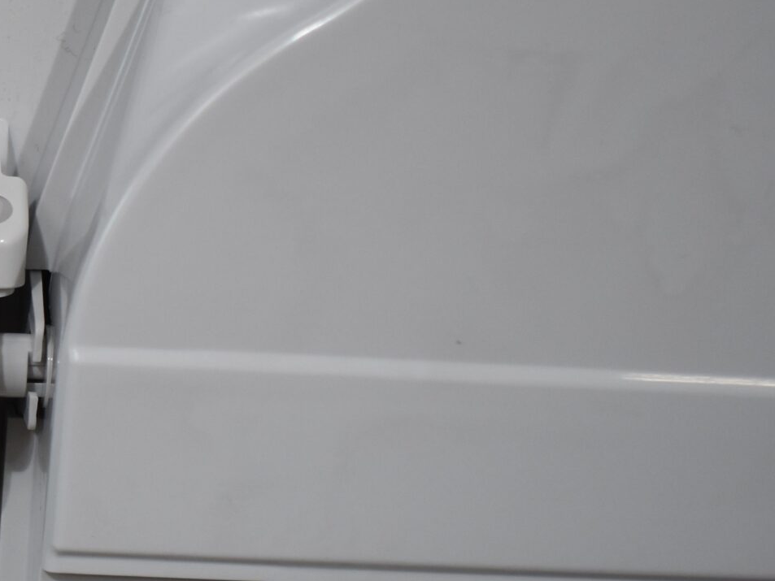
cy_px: 470
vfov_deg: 15.8
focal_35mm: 93
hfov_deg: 20.1
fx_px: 2082
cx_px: -84
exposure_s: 1/250
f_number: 4
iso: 500
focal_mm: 24
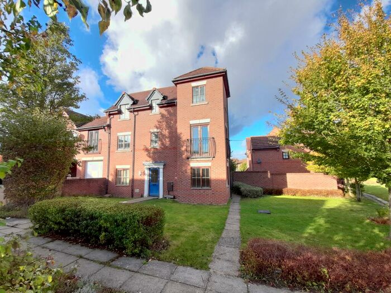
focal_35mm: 13
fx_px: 147
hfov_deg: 106.2
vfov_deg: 89.9
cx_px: 196
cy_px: 146
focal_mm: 1.42
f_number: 2.2
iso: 40
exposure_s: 1/141
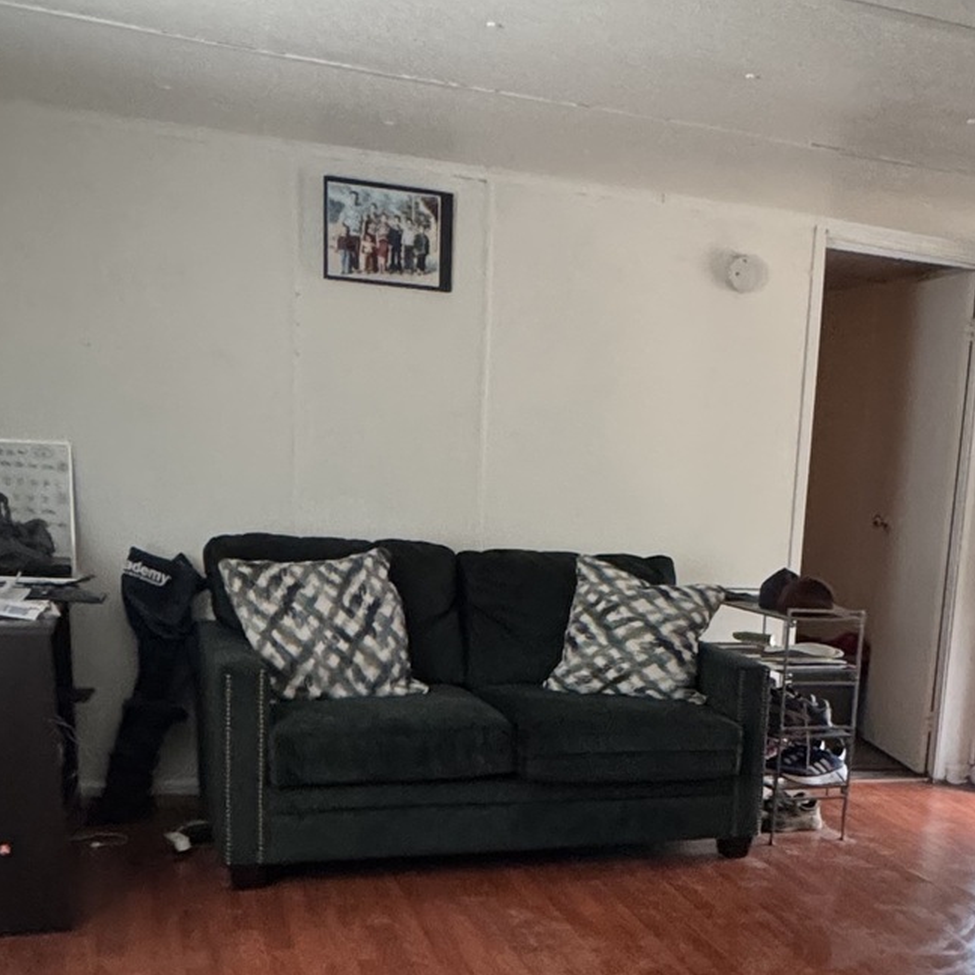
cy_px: 785
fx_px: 1402
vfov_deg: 37.0
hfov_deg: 37.4
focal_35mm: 44
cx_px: 737
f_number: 2.2
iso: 800
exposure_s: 1/60
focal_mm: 2.22
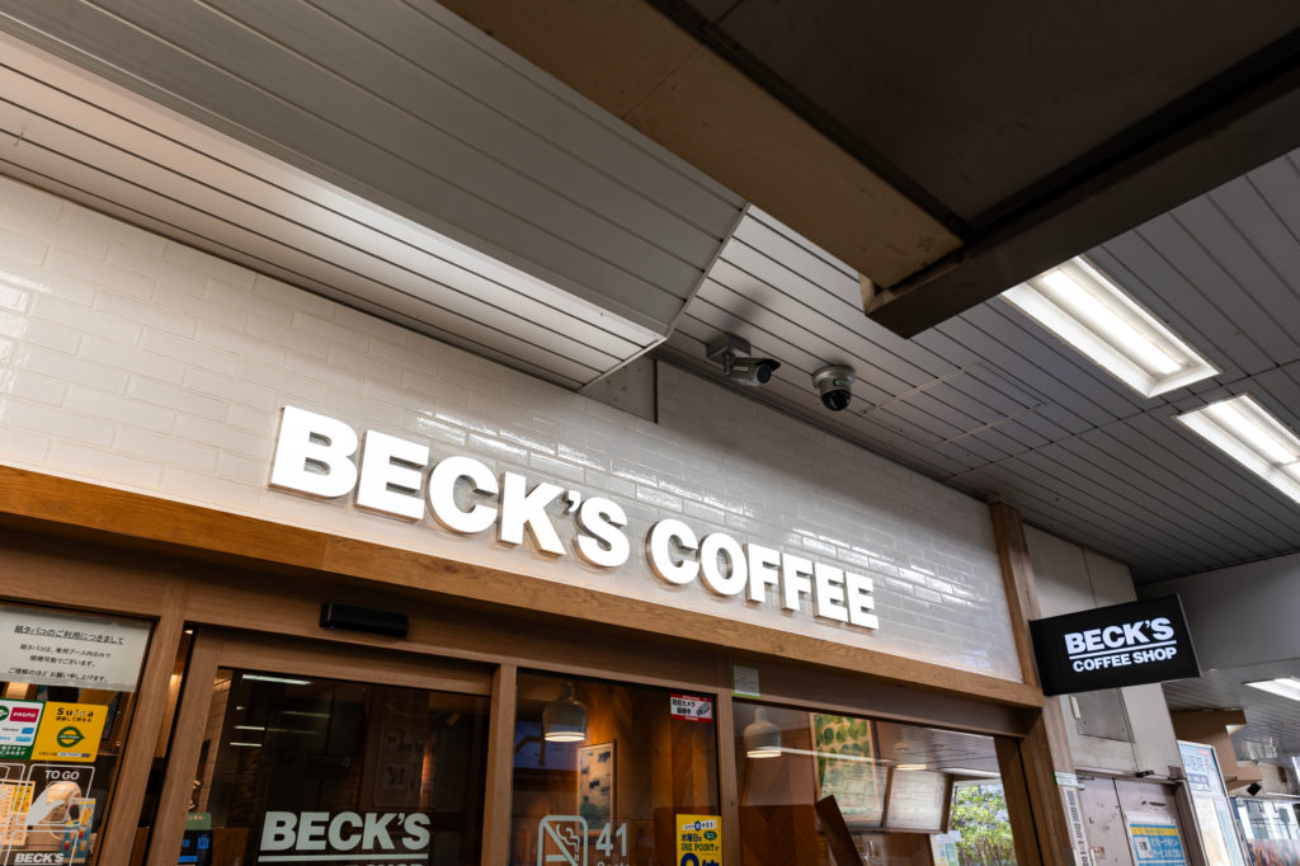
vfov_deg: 53.1
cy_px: 433
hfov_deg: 73.8
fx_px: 866
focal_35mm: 24
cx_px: 650
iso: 100
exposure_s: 1/15
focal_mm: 24
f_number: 6.3
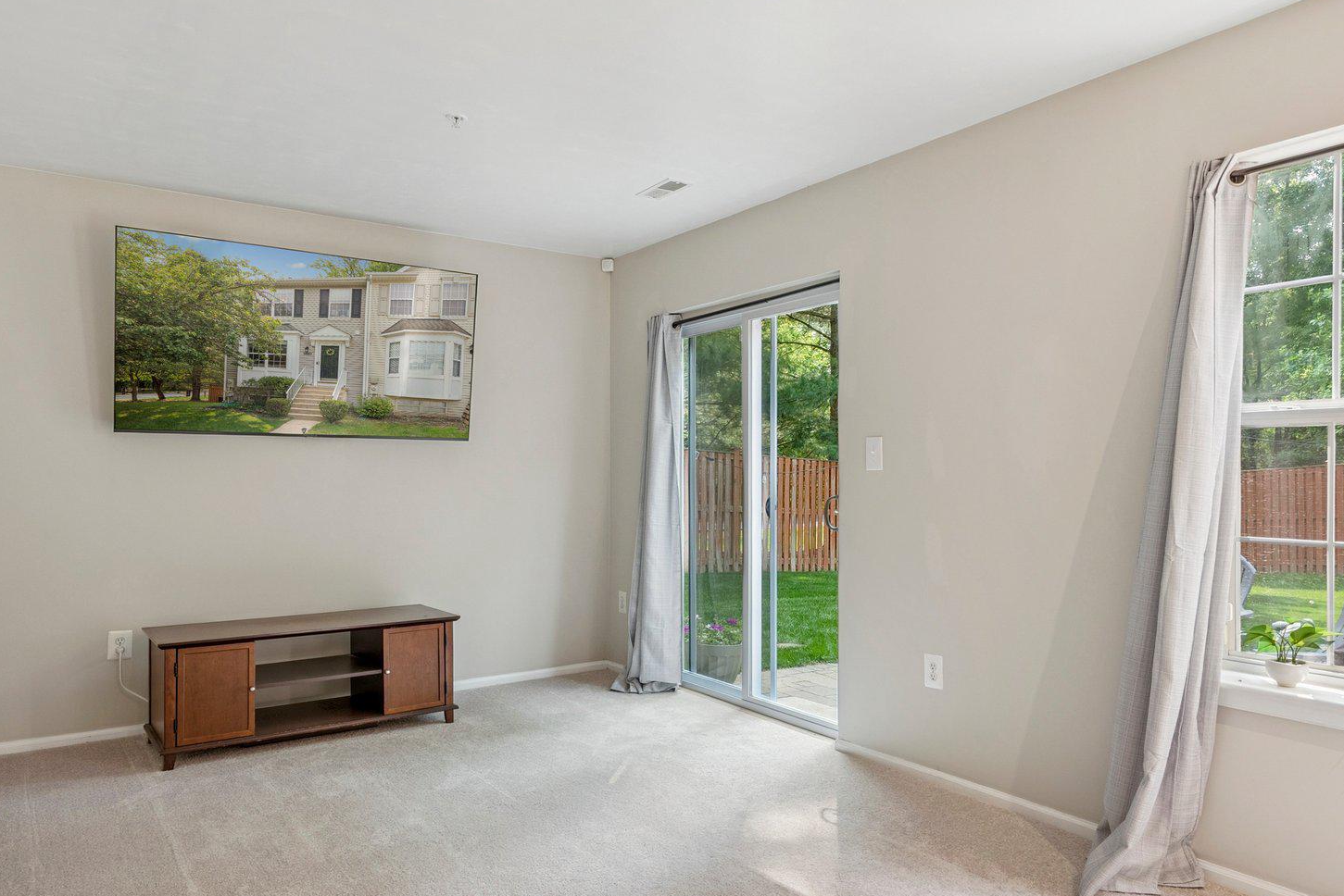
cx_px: 721
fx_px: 896
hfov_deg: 73.6
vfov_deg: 53.1
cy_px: 491
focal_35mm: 24
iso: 200
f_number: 9
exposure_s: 1/5
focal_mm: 17
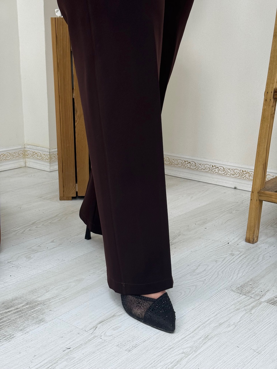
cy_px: 184
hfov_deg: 30.3
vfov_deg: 39.7
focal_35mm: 48
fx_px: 512
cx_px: 138
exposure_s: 1/381
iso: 80
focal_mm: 6.76
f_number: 1.78
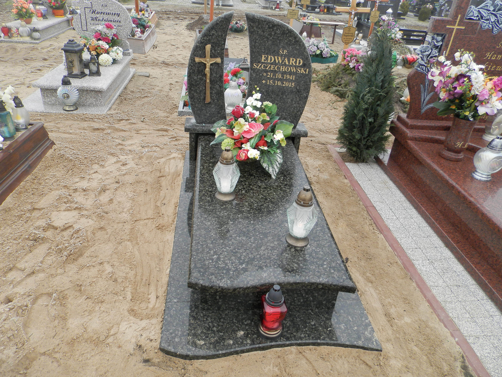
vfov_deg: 54.9
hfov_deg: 69.4
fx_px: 363
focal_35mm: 25
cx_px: 251
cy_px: 188
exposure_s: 1/80
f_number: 3.1
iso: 80
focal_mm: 4.5
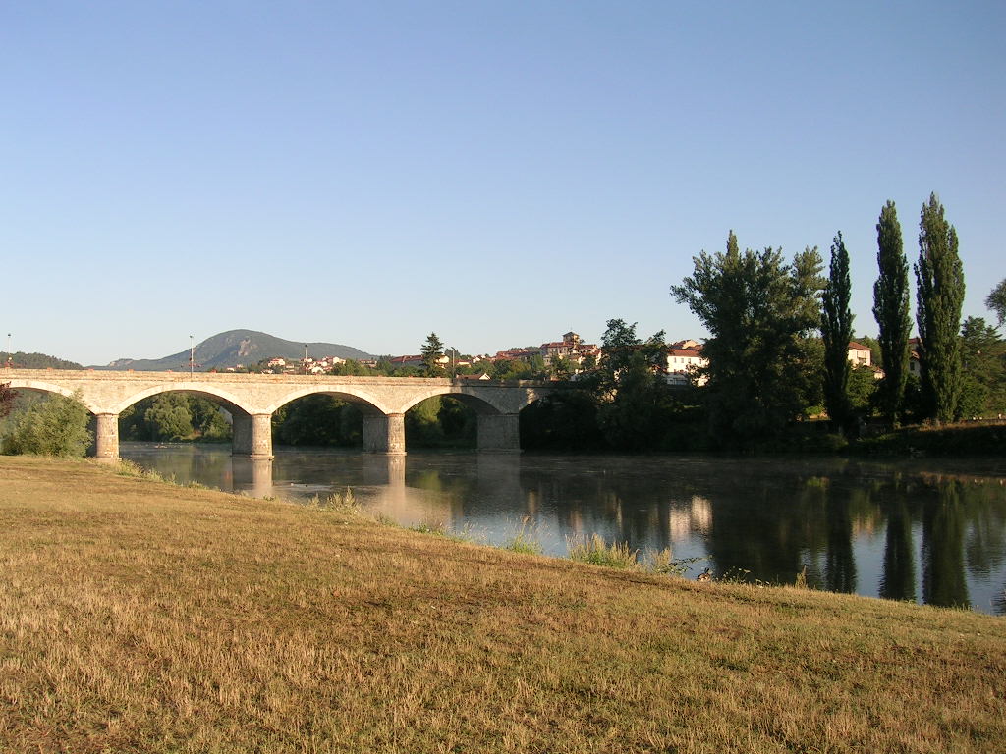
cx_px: 503
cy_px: 377
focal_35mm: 35
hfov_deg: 52.6
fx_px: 1017
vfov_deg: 40.7
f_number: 4.8
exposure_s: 1/236
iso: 50
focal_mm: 5.4
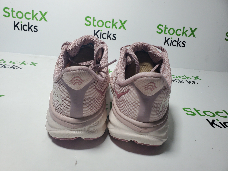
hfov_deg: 67.3
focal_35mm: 26
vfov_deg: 53.1
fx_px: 171
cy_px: 86
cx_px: 114
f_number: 2.4
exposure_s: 1/205
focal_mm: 4.3
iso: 50
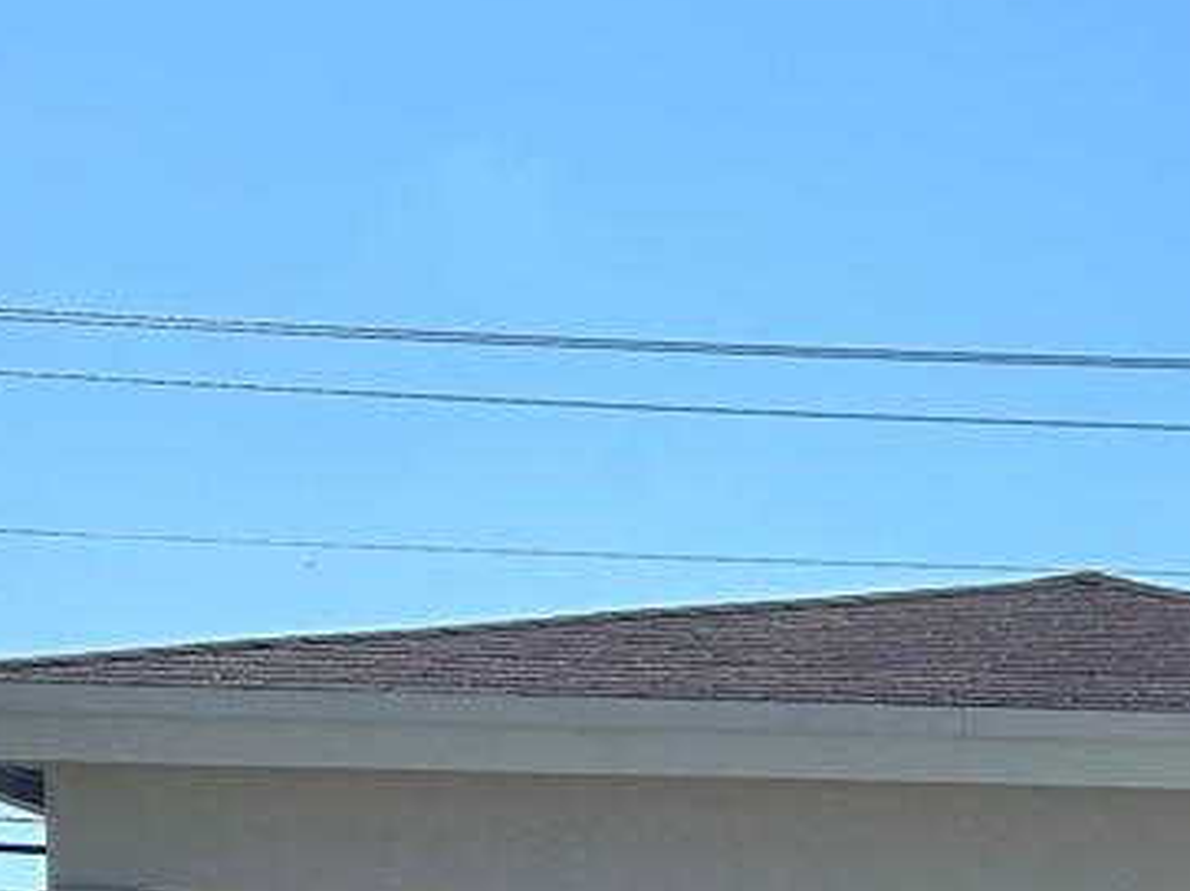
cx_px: 2189
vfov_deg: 12.0
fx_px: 3951
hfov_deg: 14.8
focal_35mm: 115
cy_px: 1499
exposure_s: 1/5587
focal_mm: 5.7
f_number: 1.5
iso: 50
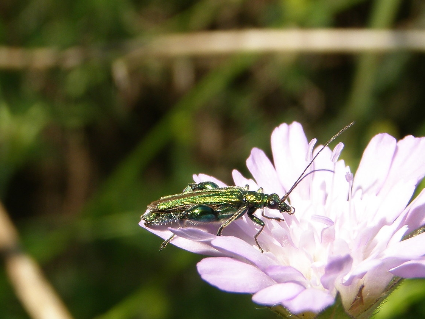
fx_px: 1338
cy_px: 233
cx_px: 199
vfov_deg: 13.5
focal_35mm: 109
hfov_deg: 18.0
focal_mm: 9.1
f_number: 4
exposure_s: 1/250
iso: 50
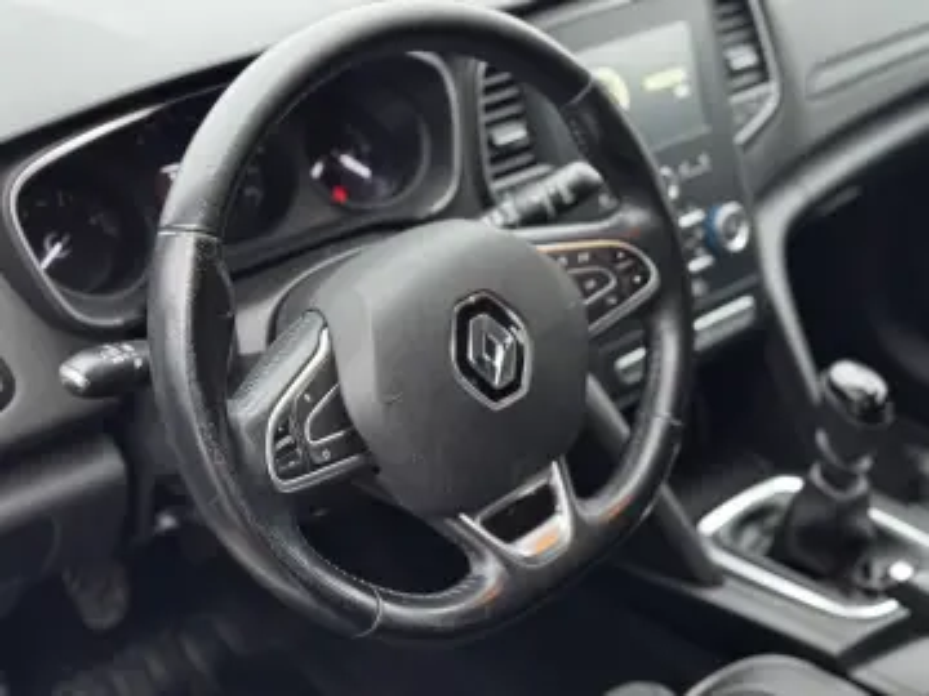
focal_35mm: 48
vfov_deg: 30.3
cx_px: 464
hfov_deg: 39.7
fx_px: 1288
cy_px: 348
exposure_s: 1/36
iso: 500
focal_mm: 6.76
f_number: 1.78
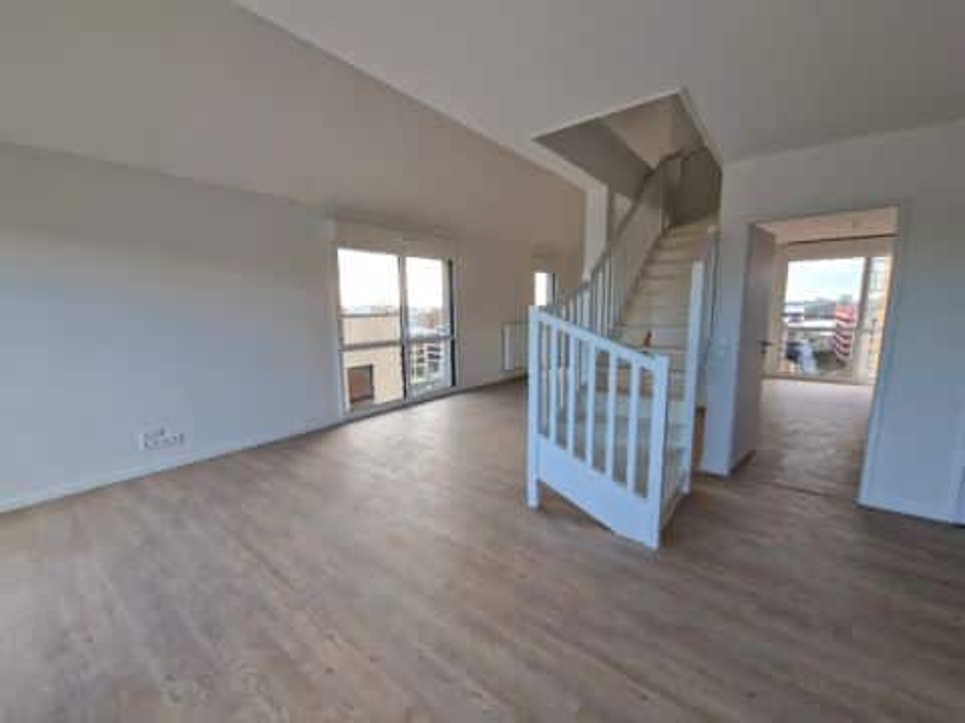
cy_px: 362
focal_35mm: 13
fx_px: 362
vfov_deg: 89.9
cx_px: 482
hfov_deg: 106.2
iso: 64
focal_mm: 2.2
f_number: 2.2
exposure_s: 1/100
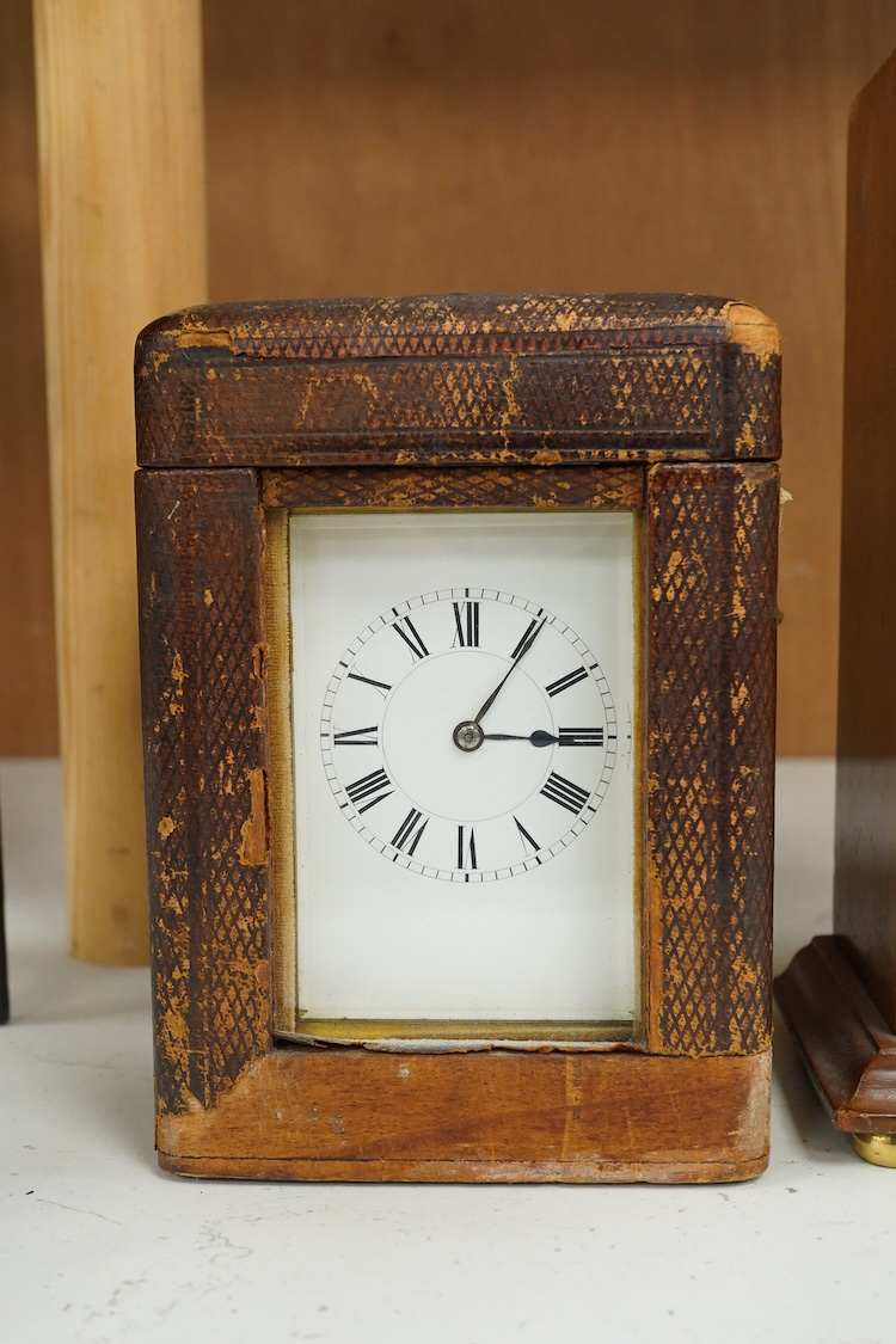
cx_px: 448
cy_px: 672
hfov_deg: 29.9
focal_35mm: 45
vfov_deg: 43.6
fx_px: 1680
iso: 2500
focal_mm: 30
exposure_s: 1/125
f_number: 6.3
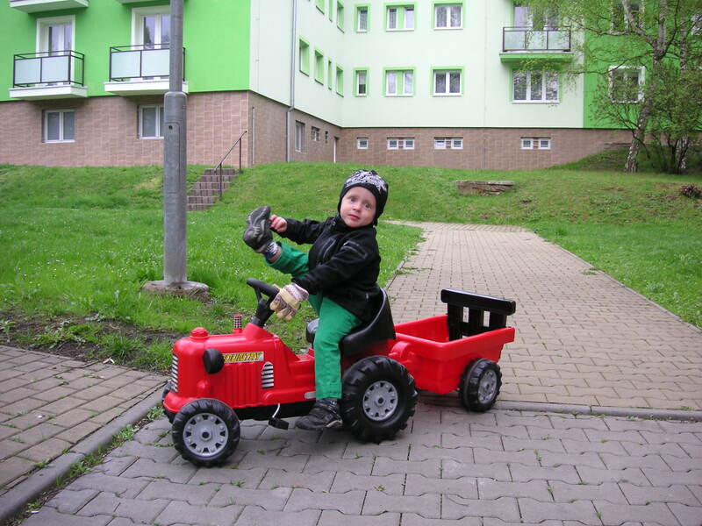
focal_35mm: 37
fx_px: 750
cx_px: 351
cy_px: 263
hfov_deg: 50.1
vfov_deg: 38.7
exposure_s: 1/90
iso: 50
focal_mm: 6.1
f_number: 2.8
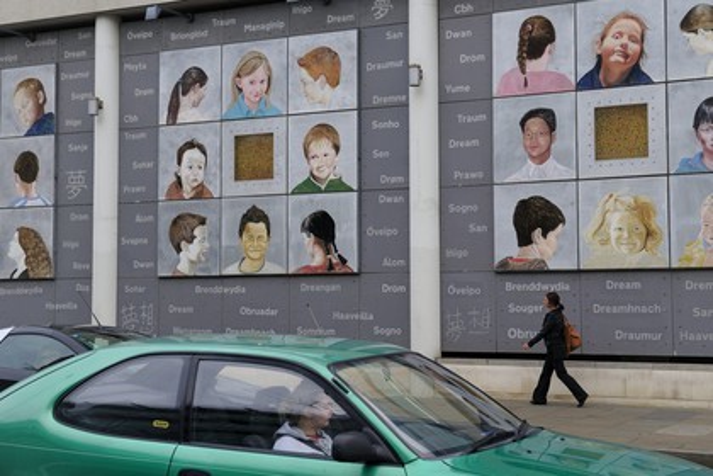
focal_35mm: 56
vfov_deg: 24.2
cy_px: 238
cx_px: 356
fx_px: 1109
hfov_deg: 35.6
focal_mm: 56
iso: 400
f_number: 6.3
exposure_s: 1/160
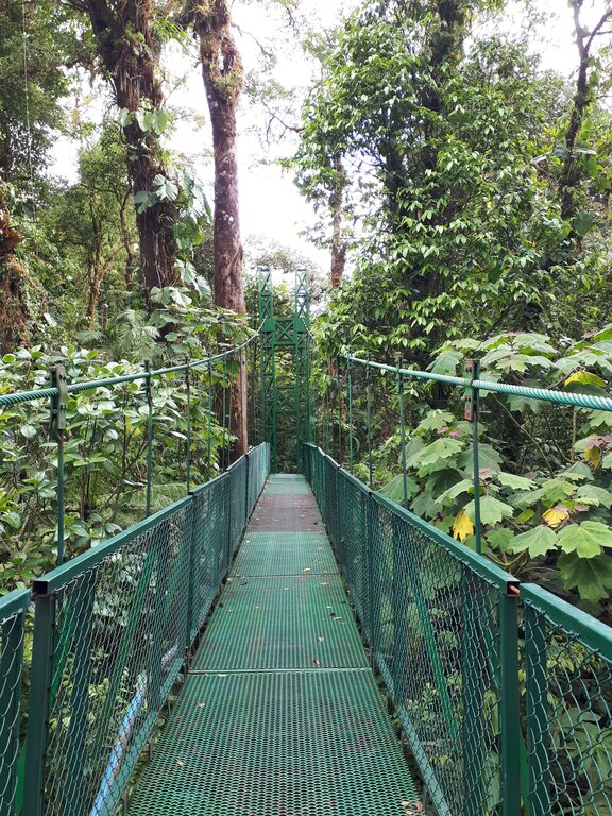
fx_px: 636
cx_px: 306
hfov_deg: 51.4
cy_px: 408
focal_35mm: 27
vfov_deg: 65.3
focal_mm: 3.6
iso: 40
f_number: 1.9
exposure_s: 1/100
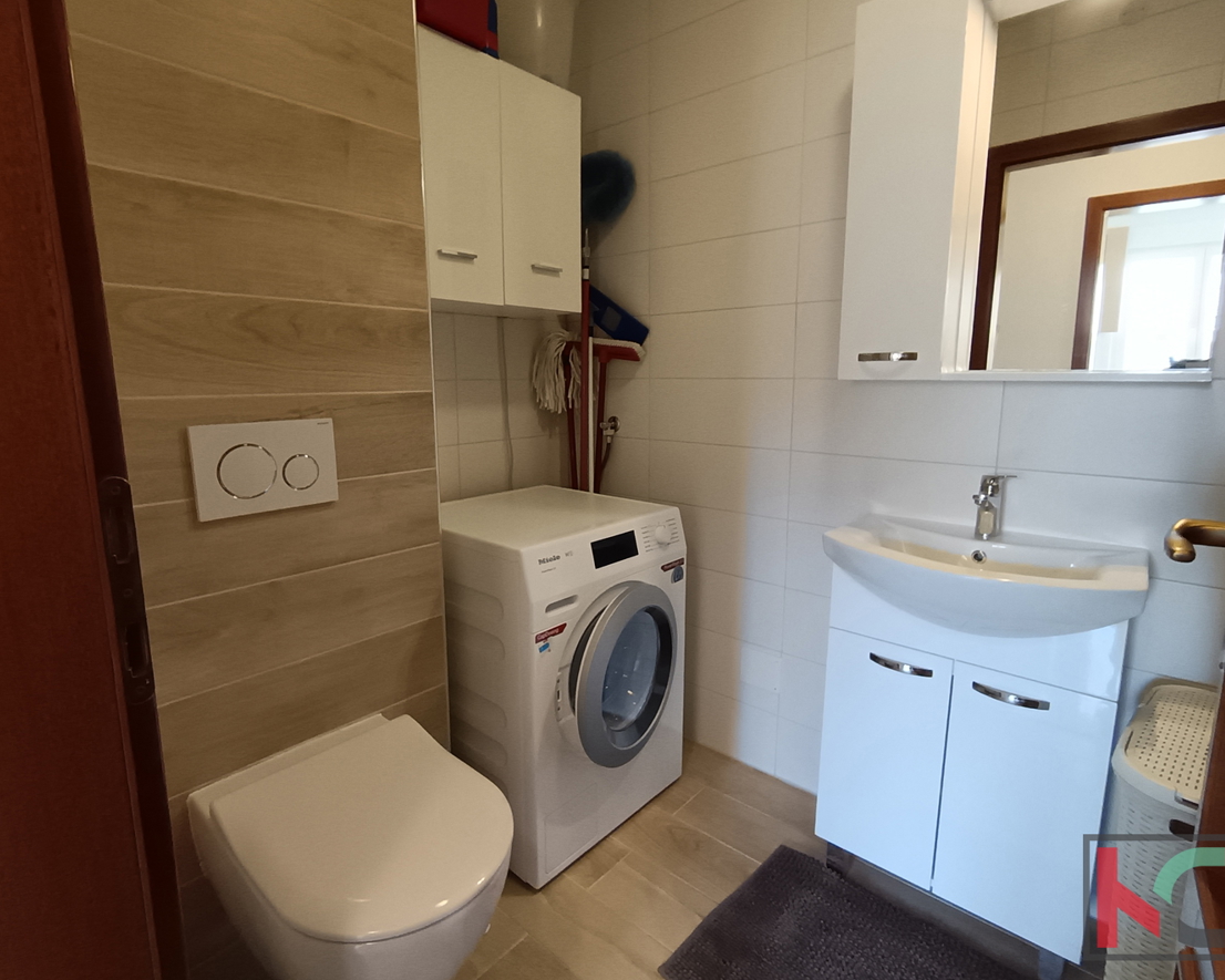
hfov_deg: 86.4
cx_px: 600
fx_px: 653
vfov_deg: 73.8
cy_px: 487
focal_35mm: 18
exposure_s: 1/33.3
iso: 810
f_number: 2.2
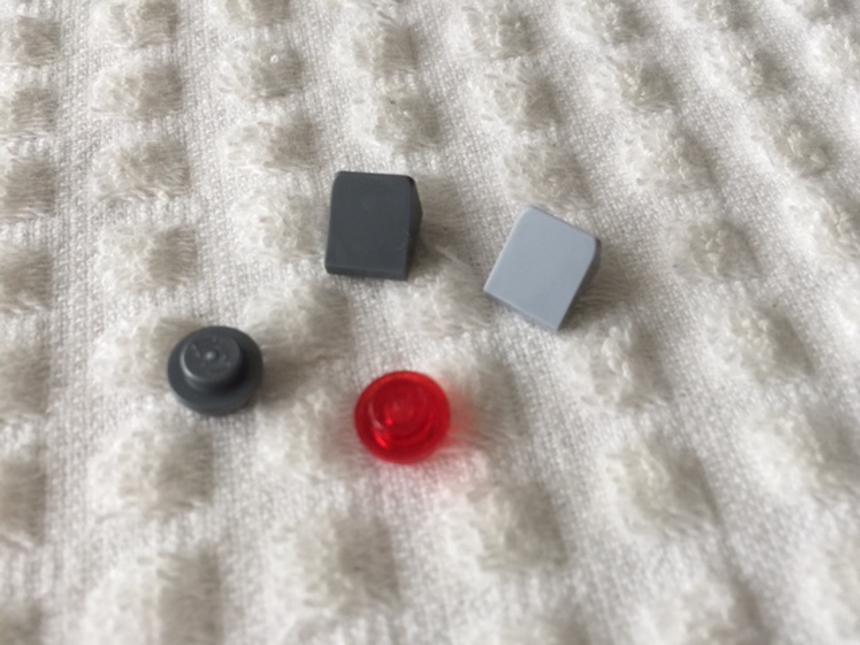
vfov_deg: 48.2
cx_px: 430
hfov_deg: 61.7
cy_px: 322
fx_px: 720
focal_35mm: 29
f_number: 2.2
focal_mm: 4.15
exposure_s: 1/30
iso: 40
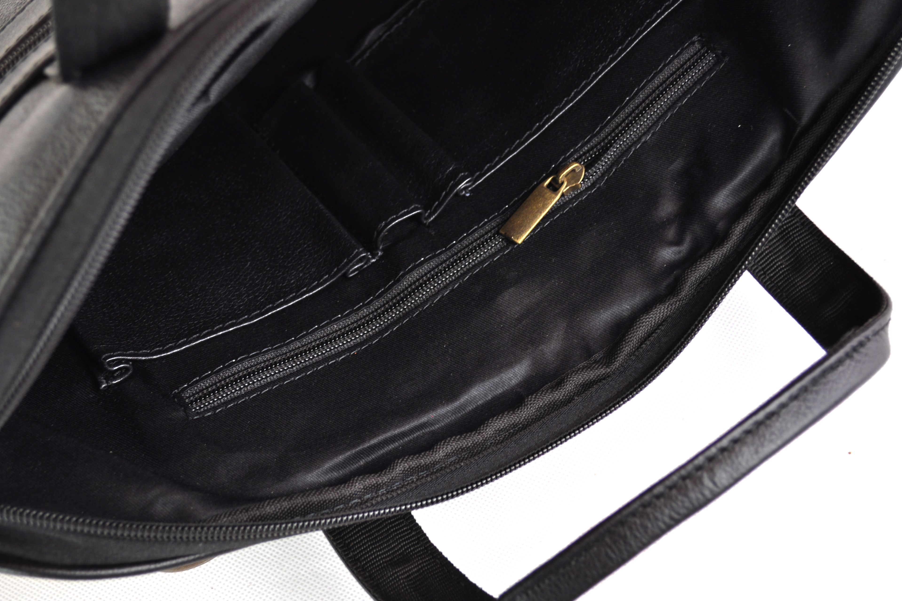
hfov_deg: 35.0
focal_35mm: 57
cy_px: 319
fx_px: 1428
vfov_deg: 23.8
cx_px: 407
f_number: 5.6
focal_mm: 34
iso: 125
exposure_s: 1/25
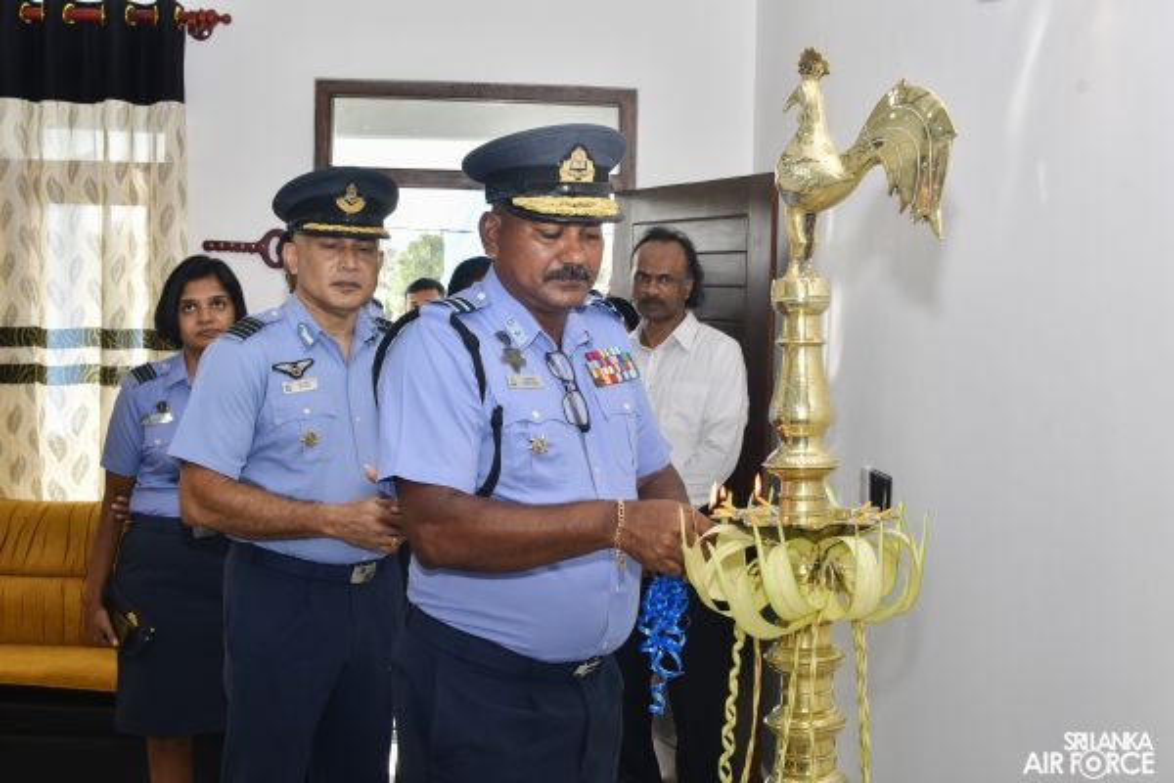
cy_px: 392
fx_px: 1565
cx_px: 587
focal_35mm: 48
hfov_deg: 41.1
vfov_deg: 28.1
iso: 1000
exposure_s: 1/250
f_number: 10
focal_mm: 32
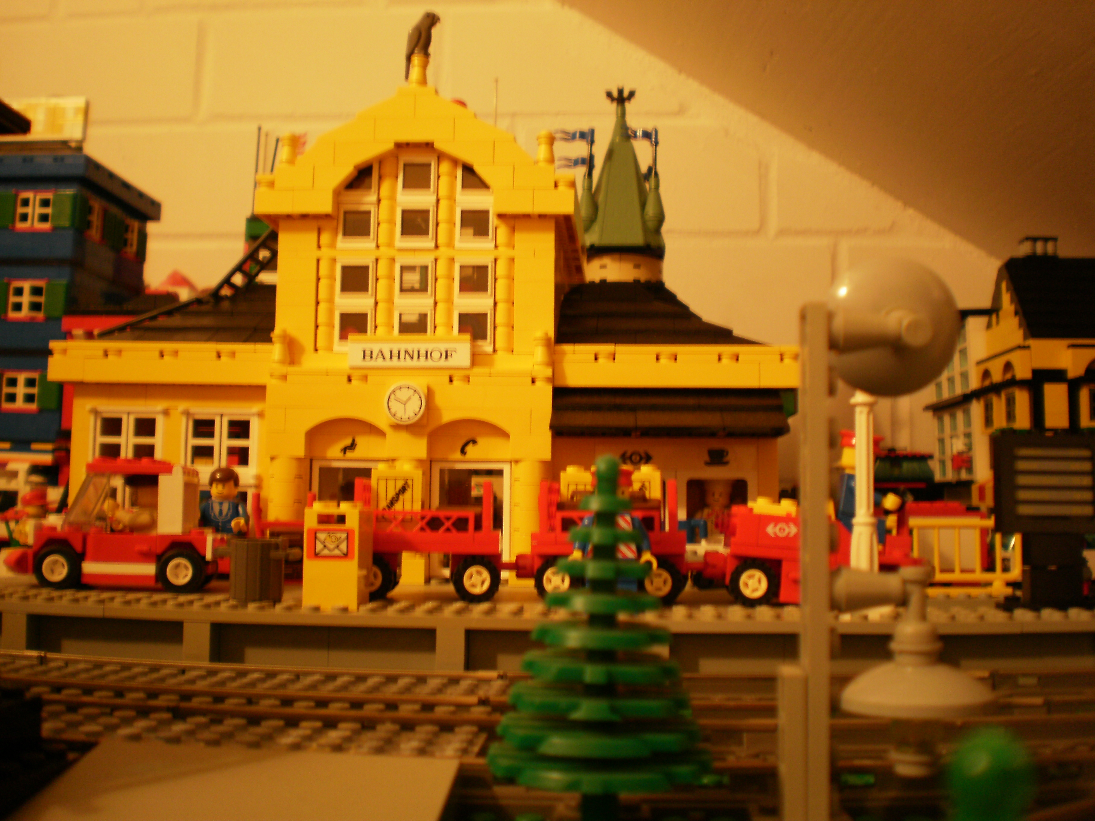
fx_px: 1139
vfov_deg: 39.7
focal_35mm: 36
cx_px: 548
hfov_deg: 51.4
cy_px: 410
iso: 125
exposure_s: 1/3
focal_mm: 6.3
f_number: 3.1
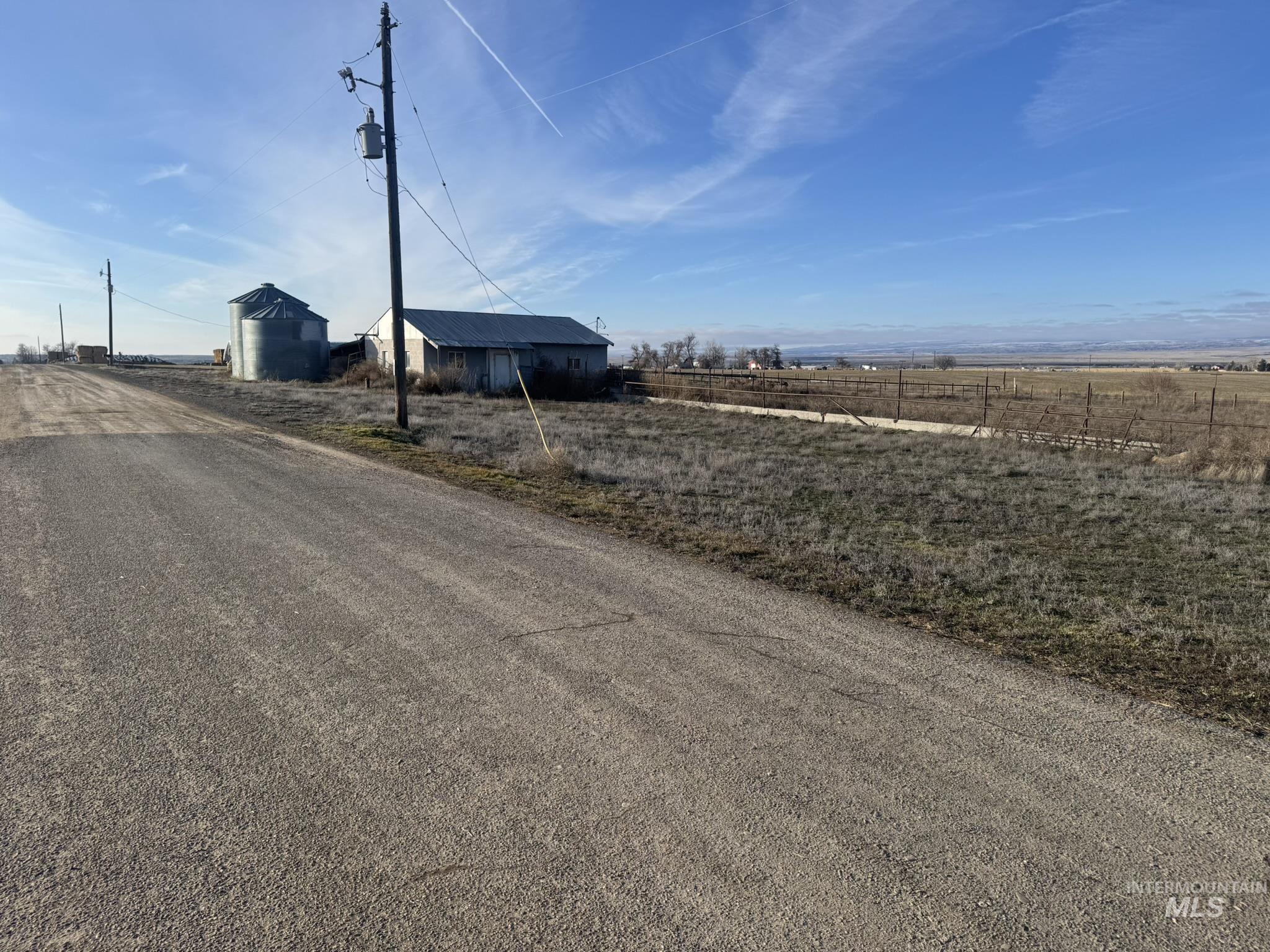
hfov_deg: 71.6
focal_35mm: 24
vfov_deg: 56.8
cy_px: 476
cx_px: 635
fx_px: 881
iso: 80
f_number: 1.78
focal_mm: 6.76
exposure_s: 1/4950
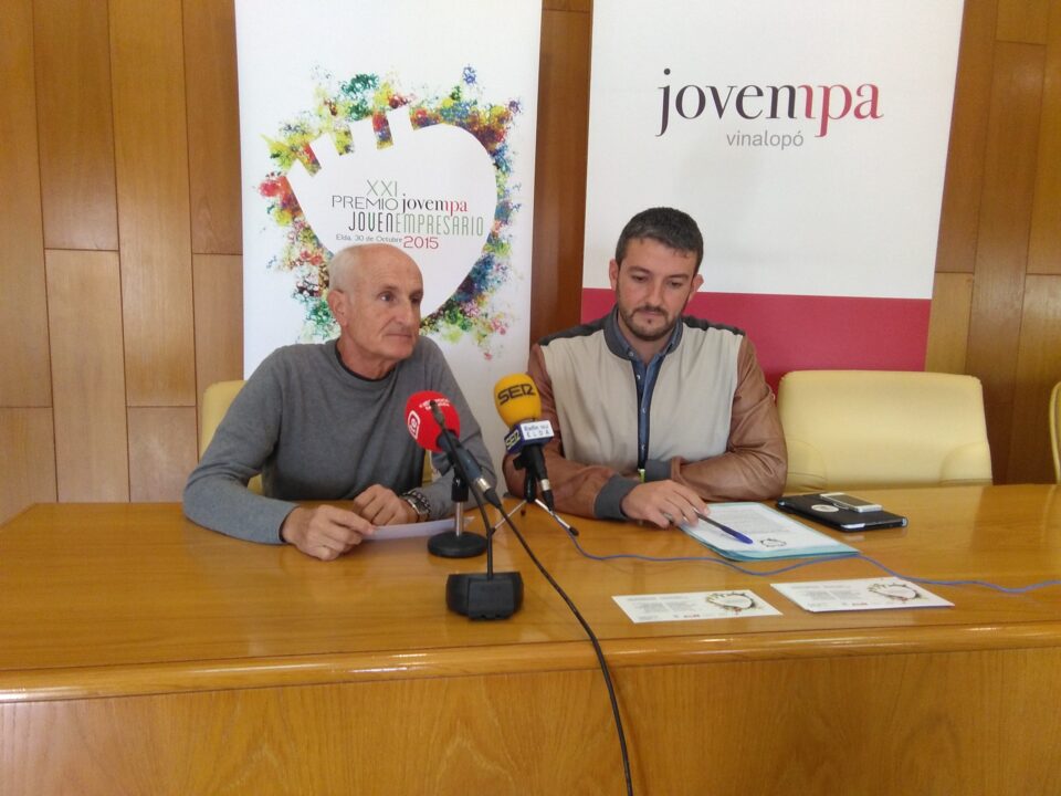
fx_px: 858
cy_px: 398
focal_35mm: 28
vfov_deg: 49.7
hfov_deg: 63.4
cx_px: 530
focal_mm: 2.34
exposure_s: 1/30
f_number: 2.2
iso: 200
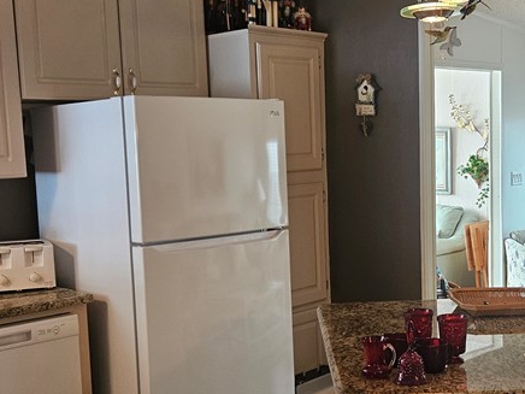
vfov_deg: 27.0
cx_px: 352
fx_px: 819
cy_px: 240
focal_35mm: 54
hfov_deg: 35.2
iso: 200
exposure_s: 1/120
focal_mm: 5.4
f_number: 1.8
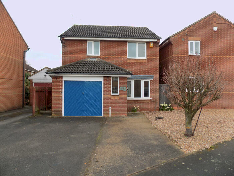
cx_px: 117
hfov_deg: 73.9
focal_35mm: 23
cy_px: 88
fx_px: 155
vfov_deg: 58.9
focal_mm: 4
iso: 80
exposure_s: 1/160
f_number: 3.1
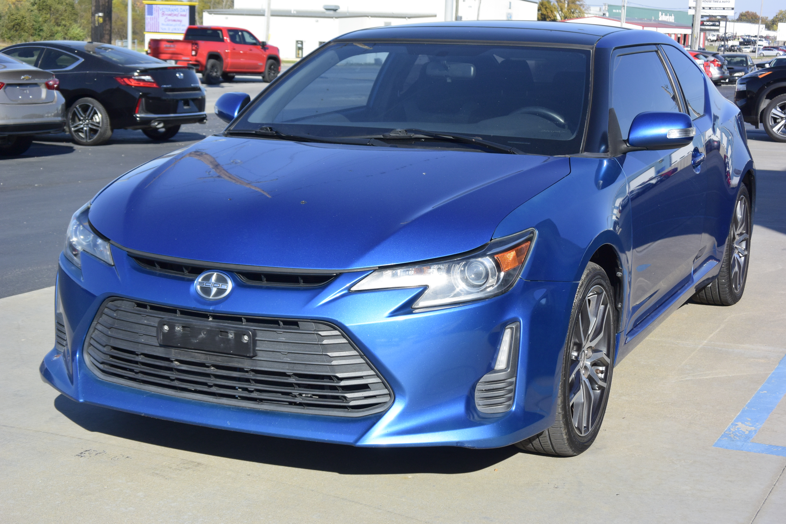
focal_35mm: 57
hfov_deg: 35.1
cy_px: 262
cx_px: 393
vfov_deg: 23.8
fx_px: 1244
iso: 160
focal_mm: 21.4
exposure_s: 1/640
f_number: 4.8
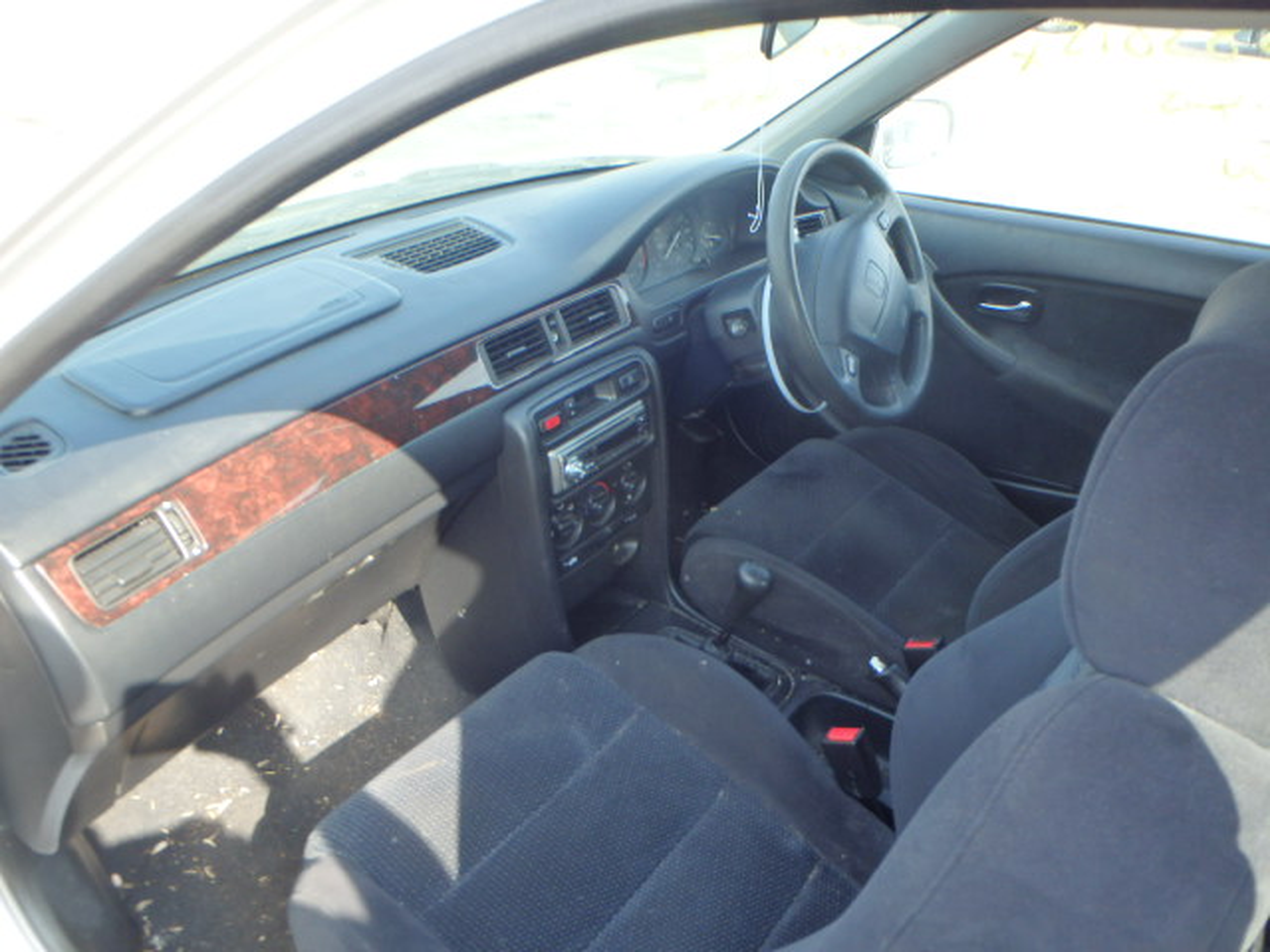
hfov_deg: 63.4
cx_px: 635
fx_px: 1027
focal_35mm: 28
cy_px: 476
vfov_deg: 49.7
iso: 125
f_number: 3.9
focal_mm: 5
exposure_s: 1/80
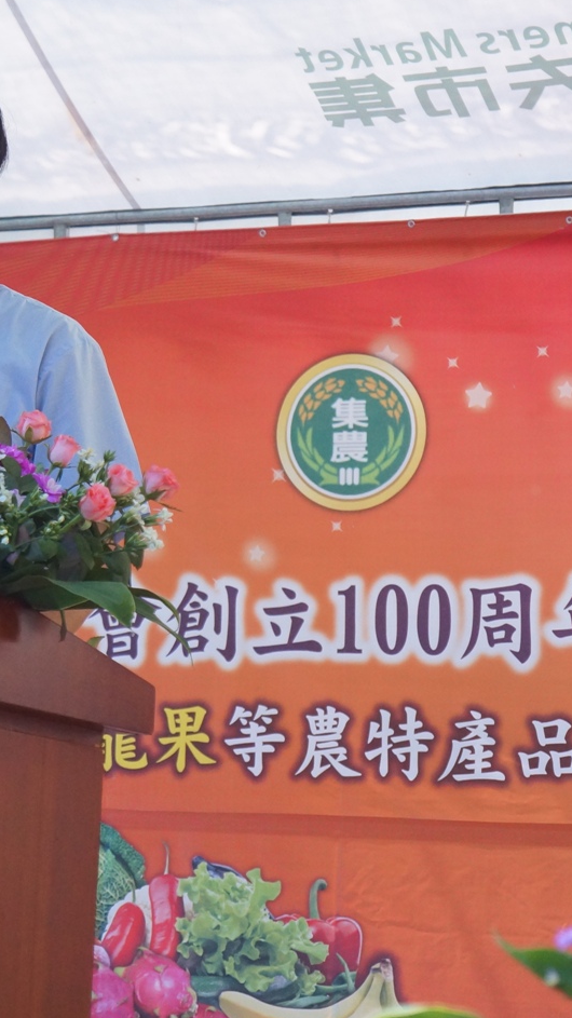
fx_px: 3400
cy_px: 416
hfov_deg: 9.5
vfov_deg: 17.0
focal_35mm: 126
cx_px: -50
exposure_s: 1/160
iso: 1000
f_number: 4.5
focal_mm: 42
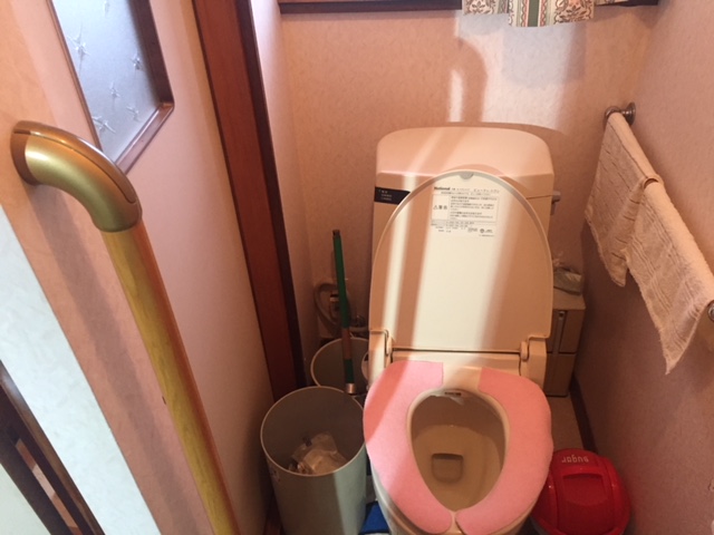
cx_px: 357
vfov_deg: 48.2
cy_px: 268
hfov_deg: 61.7
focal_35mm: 29
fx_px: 598
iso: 200
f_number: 2.2
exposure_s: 1/30
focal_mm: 4.15
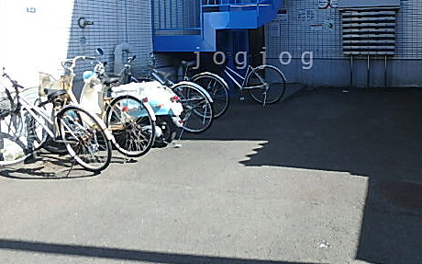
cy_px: 58
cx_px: 255
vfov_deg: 39.2
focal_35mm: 31
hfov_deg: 60.7
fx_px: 356
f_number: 3.5
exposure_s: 1/500
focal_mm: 3.7
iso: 125
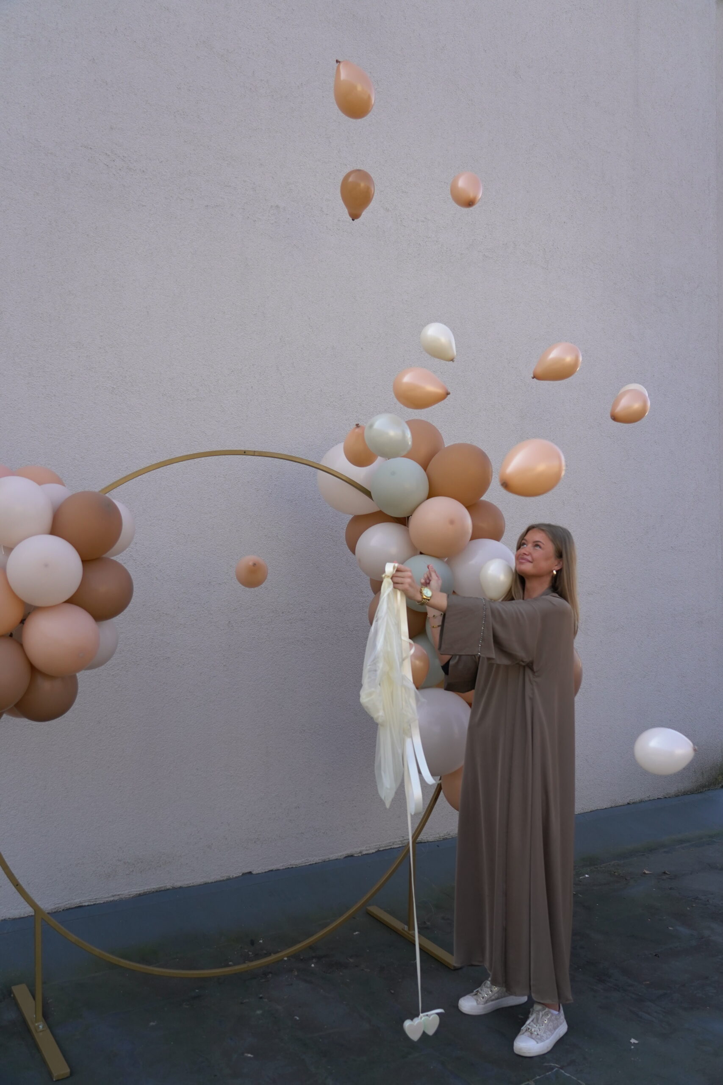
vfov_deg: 63.7
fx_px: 873
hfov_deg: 45.0
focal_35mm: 29
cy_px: 542
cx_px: 362
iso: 1000
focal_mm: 29
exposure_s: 1/2500
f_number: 4
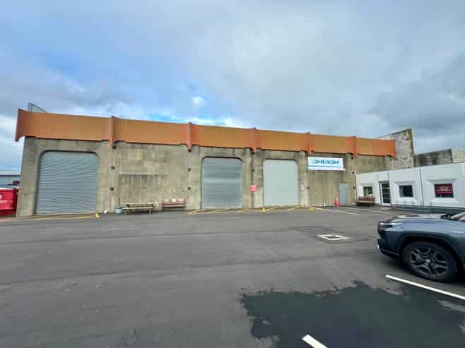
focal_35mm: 14
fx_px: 188
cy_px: 174
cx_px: 232
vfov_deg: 85.6
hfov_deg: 102.1
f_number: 2.2
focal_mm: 2.22
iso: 40
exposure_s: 1/669
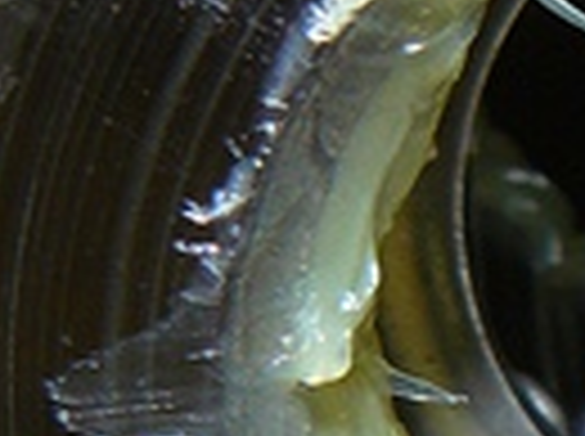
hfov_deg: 8.9
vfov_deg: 6.9
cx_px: 1102
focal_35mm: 213
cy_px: 557
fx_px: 3593
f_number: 4
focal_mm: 6
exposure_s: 1/30
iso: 100
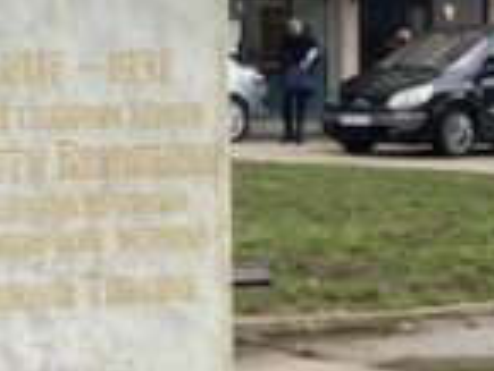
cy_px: 146
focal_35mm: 134
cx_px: 146
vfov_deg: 11.1
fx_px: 1914
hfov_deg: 14.7
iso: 25
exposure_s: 1/121
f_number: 1.8
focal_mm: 3.99
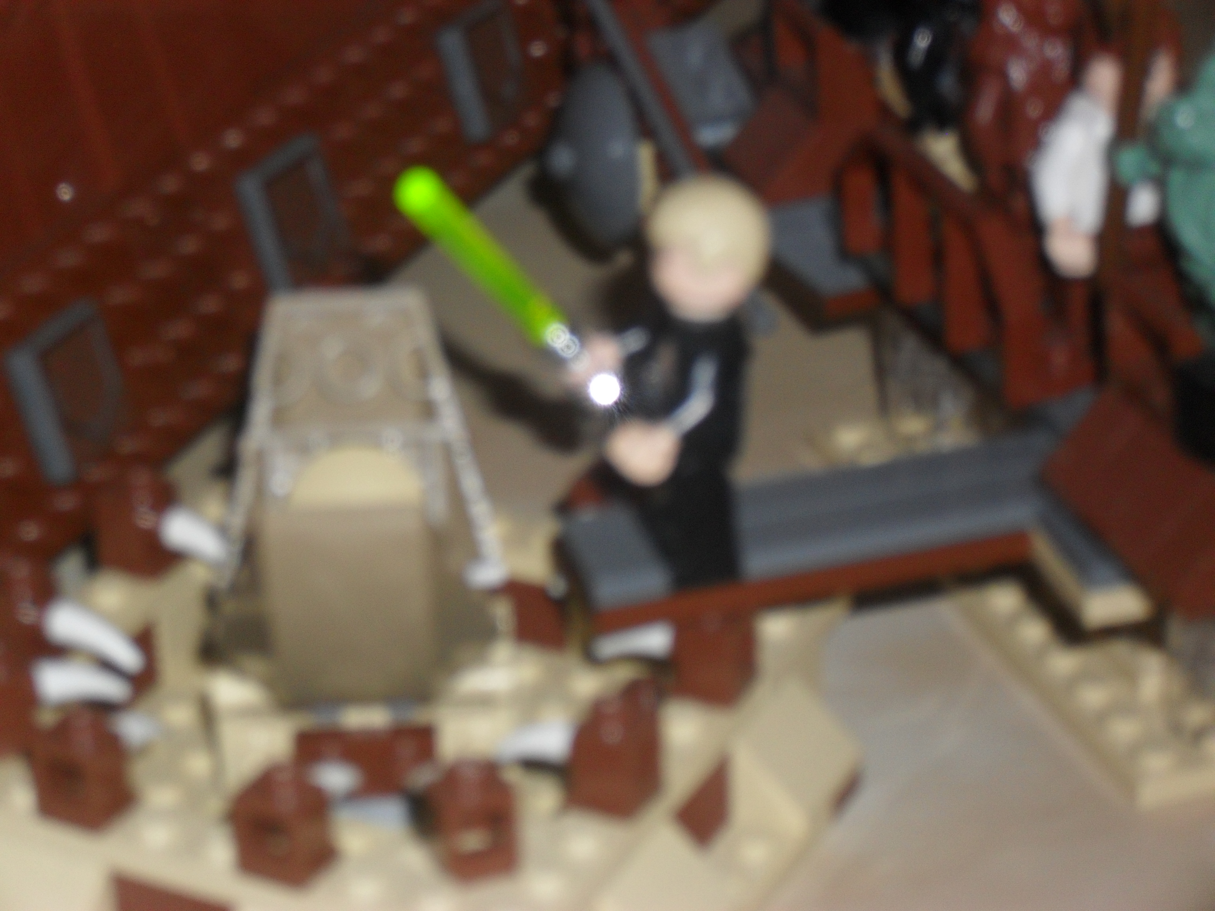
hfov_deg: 18.7
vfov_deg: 14.1
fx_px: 3685
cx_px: 608
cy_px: 456
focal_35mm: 105
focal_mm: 18.9
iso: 200
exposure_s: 1/60
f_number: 5.8
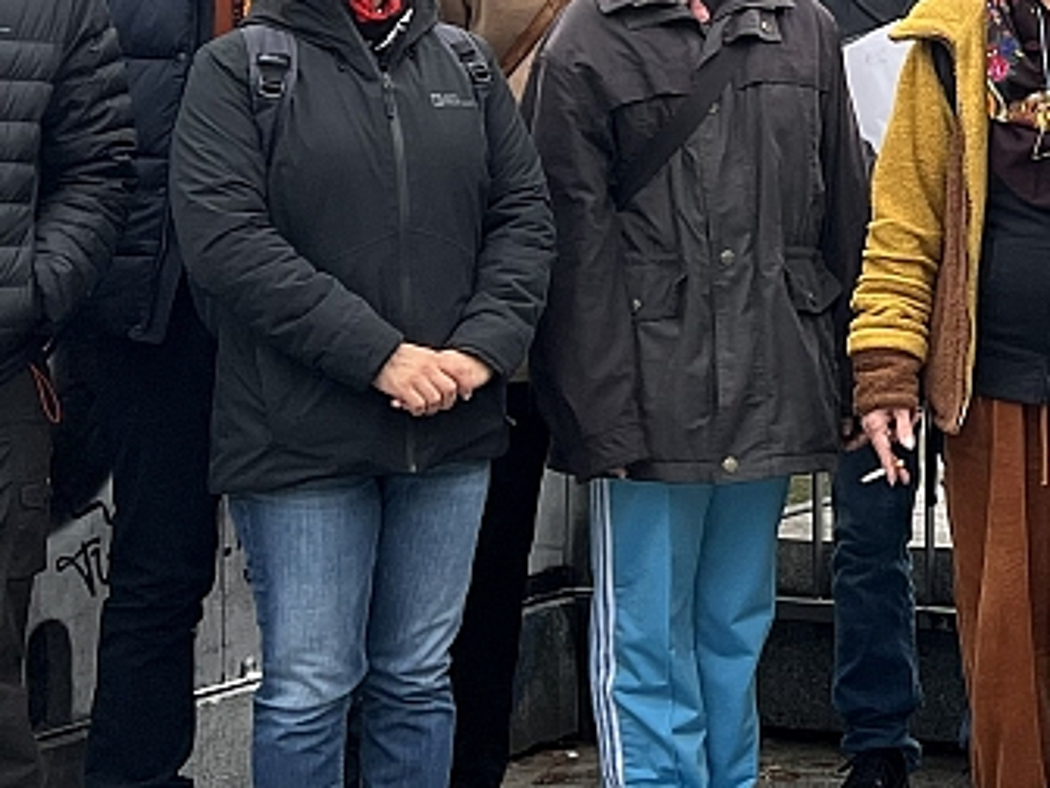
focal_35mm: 103
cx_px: 1348
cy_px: -141
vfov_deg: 14.0
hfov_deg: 17.9
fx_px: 3124
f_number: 1.5
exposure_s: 1/217
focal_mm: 5.7
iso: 40
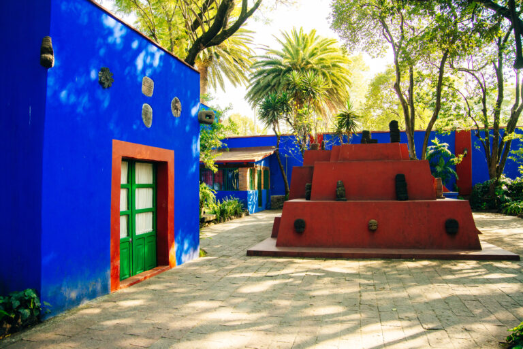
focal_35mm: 24
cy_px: 174
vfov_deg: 53.2
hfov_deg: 73.7
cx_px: 262
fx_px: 349
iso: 800
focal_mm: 24
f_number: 5.6
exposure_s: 1/400
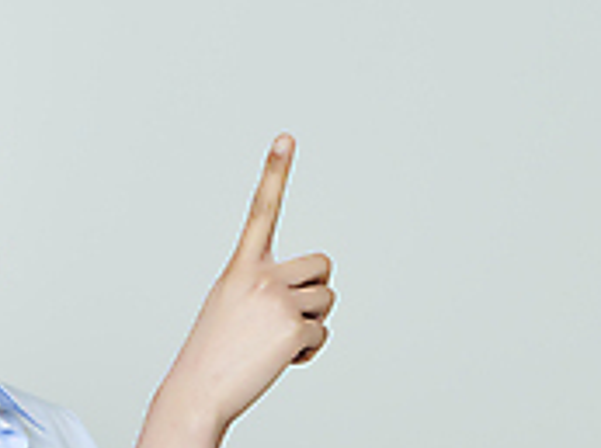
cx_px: 142
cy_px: 347
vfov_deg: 6.3
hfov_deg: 8.5
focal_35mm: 234
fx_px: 4054
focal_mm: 70
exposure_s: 1/125
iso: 100
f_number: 11
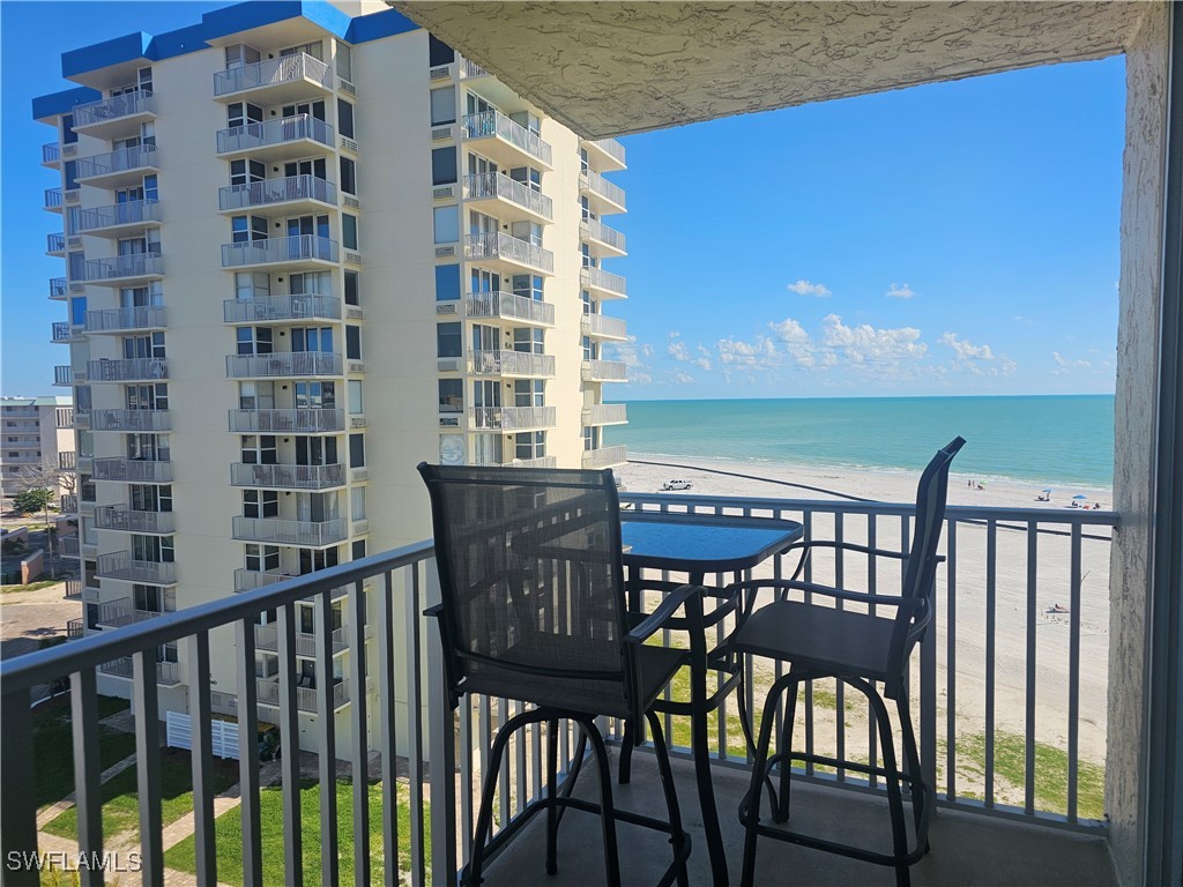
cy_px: 444
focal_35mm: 23
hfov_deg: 73.9
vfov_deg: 58.9
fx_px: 786
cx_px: 592
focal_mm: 6.3
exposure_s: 1/1350
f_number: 1.7
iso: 16
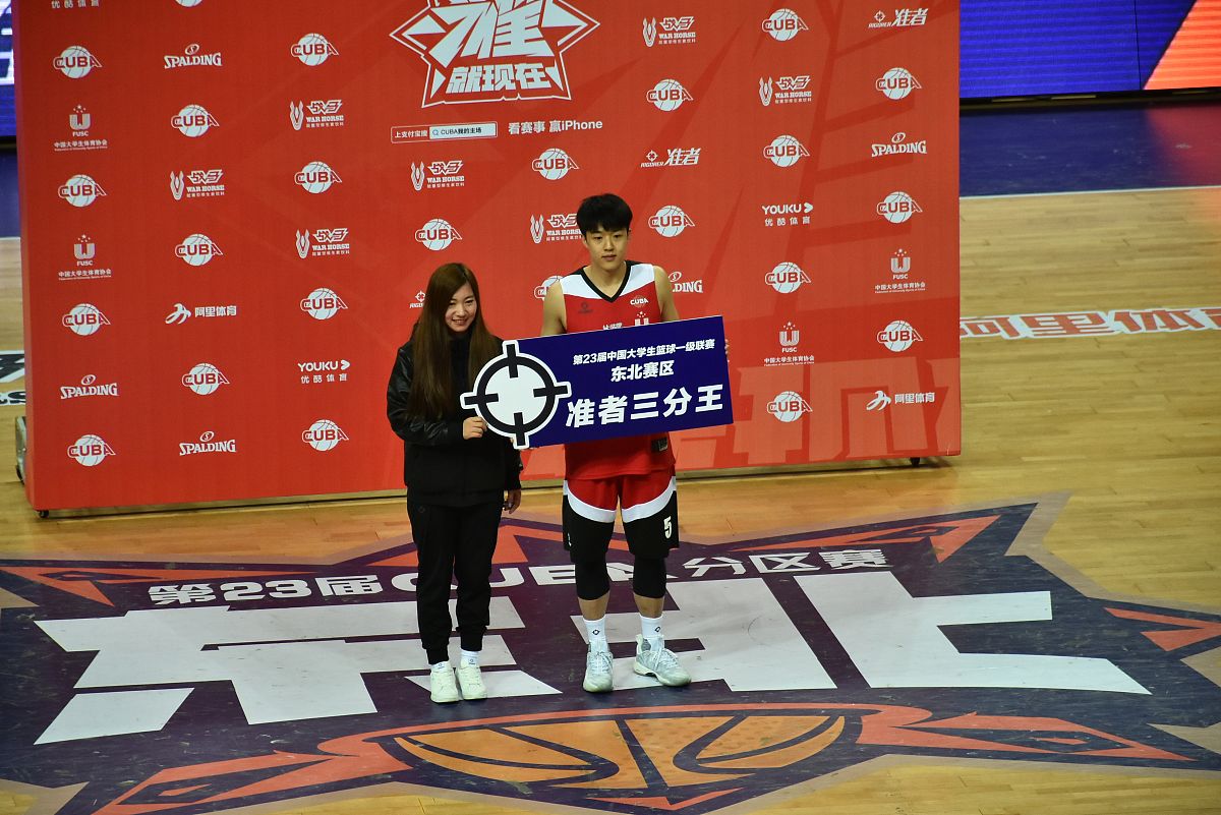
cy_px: 408
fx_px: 7125
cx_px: 610
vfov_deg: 6.5
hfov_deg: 9.8
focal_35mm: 210
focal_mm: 140
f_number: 5.6
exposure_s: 1/250
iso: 1000
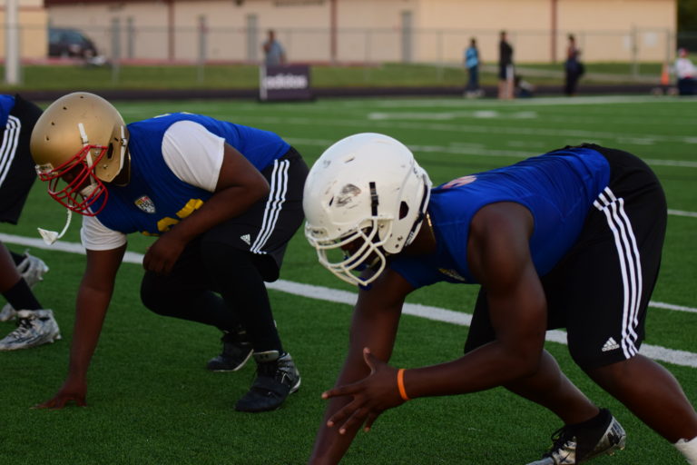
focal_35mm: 105
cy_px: 232
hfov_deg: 19.5
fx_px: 2033
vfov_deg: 13.0
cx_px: 348
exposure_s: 1/640
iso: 640
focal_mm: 70
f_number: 2.8
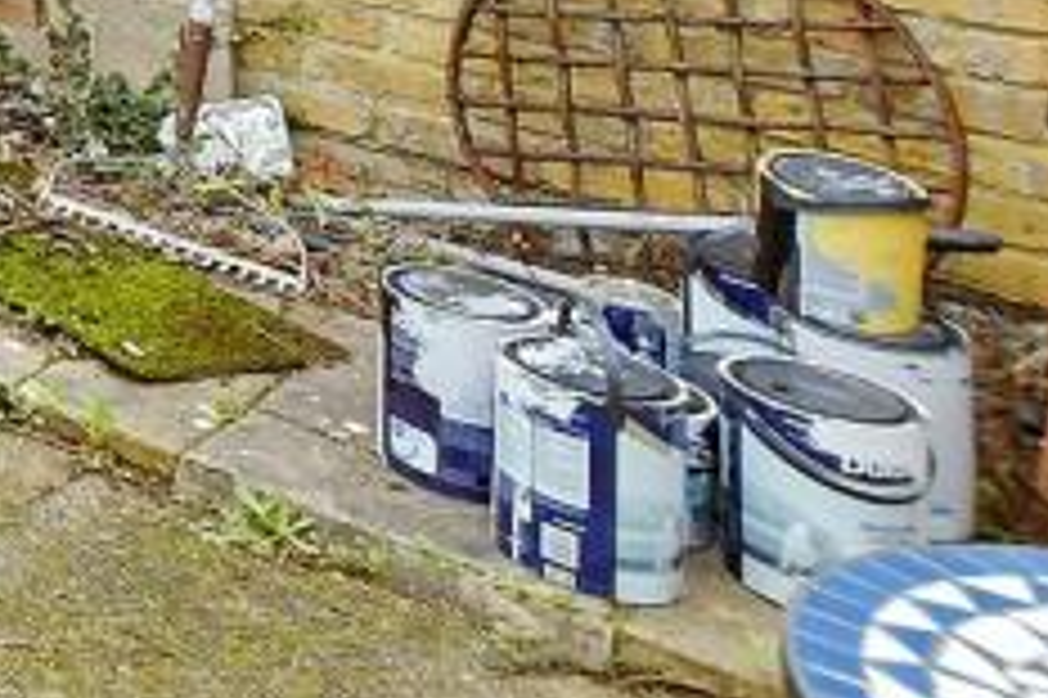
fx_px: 1920
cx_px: -1156
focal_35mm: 66
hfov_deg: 17.9
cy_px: -606
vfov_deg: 16.7
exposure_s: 1/40
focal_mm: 10
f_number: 8
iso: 200
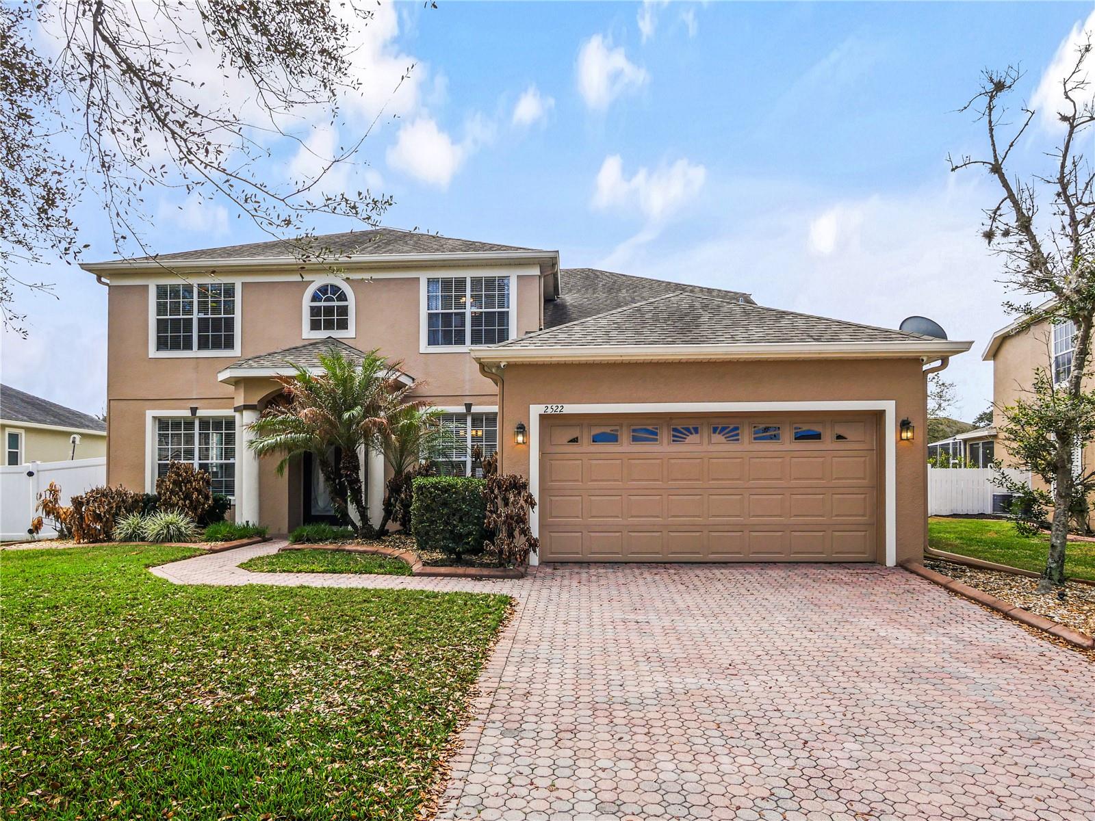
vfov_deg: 71.6
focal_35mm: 18
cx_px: 548
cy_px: 410
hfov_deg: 87.8
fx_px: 569
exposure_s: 1/400
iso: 200
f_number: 7.1
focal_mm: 9
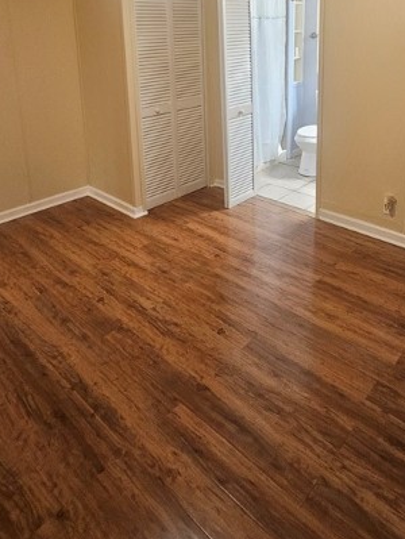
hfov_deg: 54.7
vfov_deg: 63.6
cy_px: 111
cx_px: 238
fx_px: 389
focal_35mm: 25
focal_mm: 2.2
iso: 400
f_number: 2.2
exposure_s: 1/40
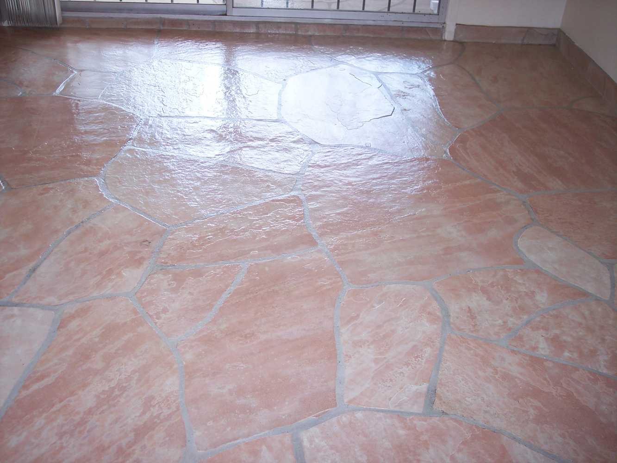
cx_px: 308
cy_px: 232
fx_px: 695
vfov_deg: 36.8
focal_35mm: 39
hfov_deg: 47.9
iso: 100
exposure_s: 1/60
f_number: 2.8
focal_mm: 8
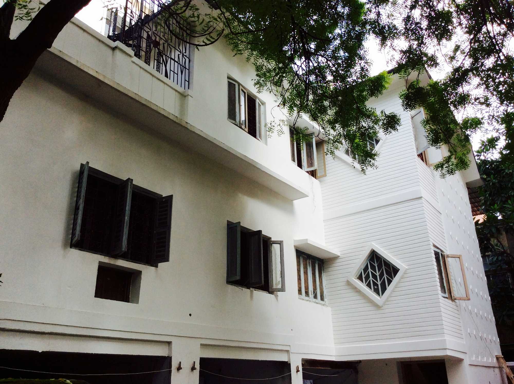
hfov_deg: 56.9
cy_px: 192
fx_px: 474
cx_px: 257
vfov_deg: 44.1
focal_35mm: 32
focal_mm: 3.3
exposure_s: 1/408
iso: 32
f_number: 2.4
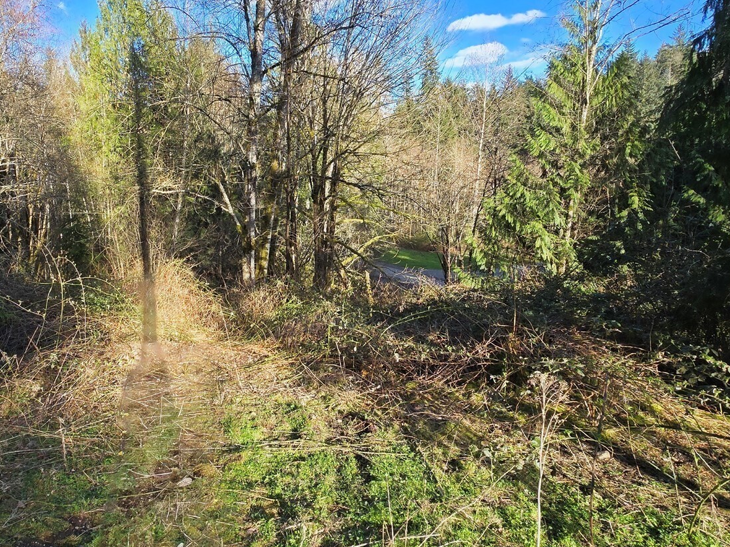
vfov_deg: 68.2
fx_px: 401
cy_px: 229
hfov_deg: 83.2
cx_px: 277
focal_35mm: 19
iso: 50
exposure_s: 1/625
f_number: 2.2
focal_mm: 2.2
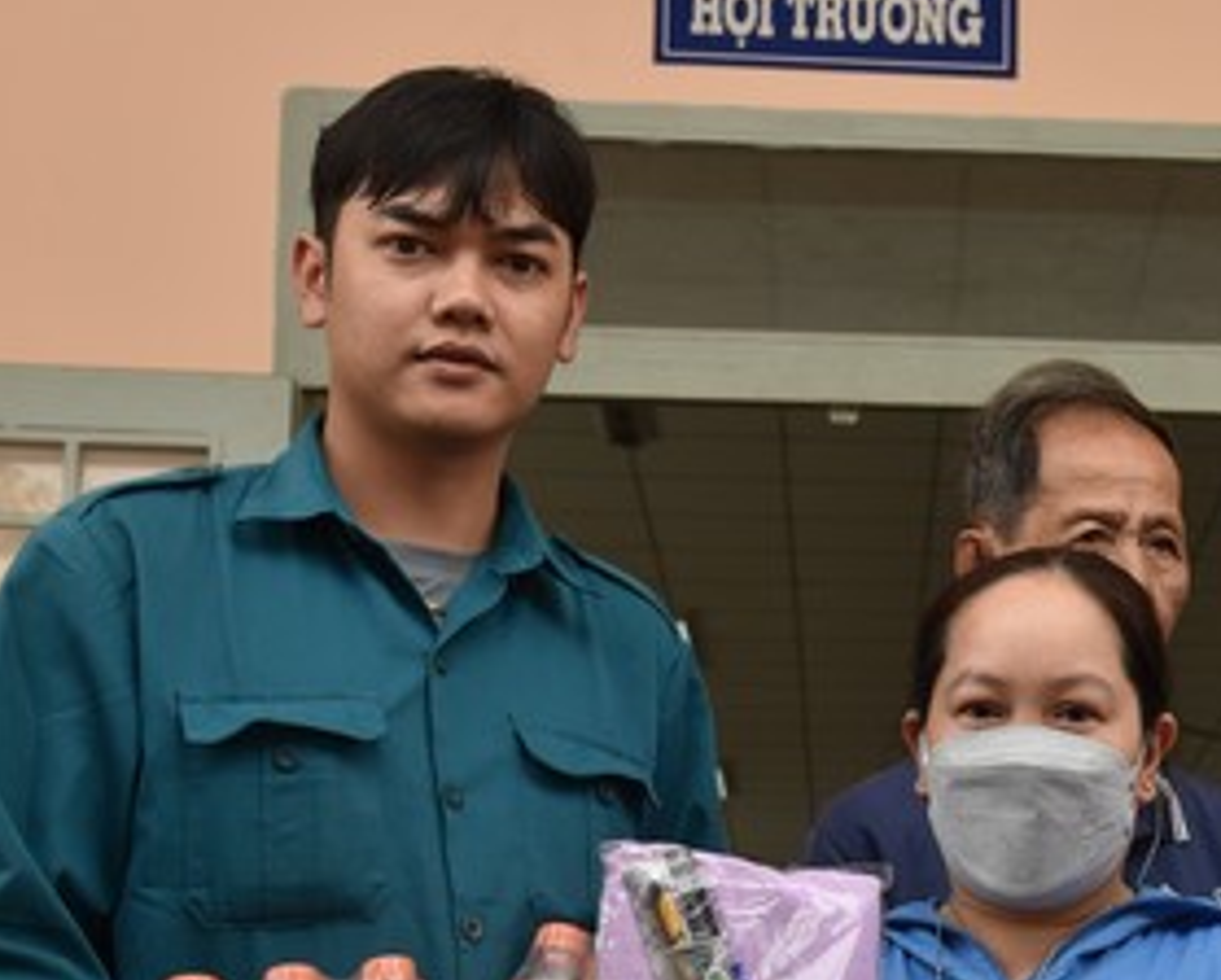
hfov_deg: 22.3
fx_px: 3004
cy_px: 718
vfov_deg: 18.4
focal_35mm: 83
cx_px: 1133
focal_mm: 38
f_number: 8
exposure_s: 1/250
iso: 400
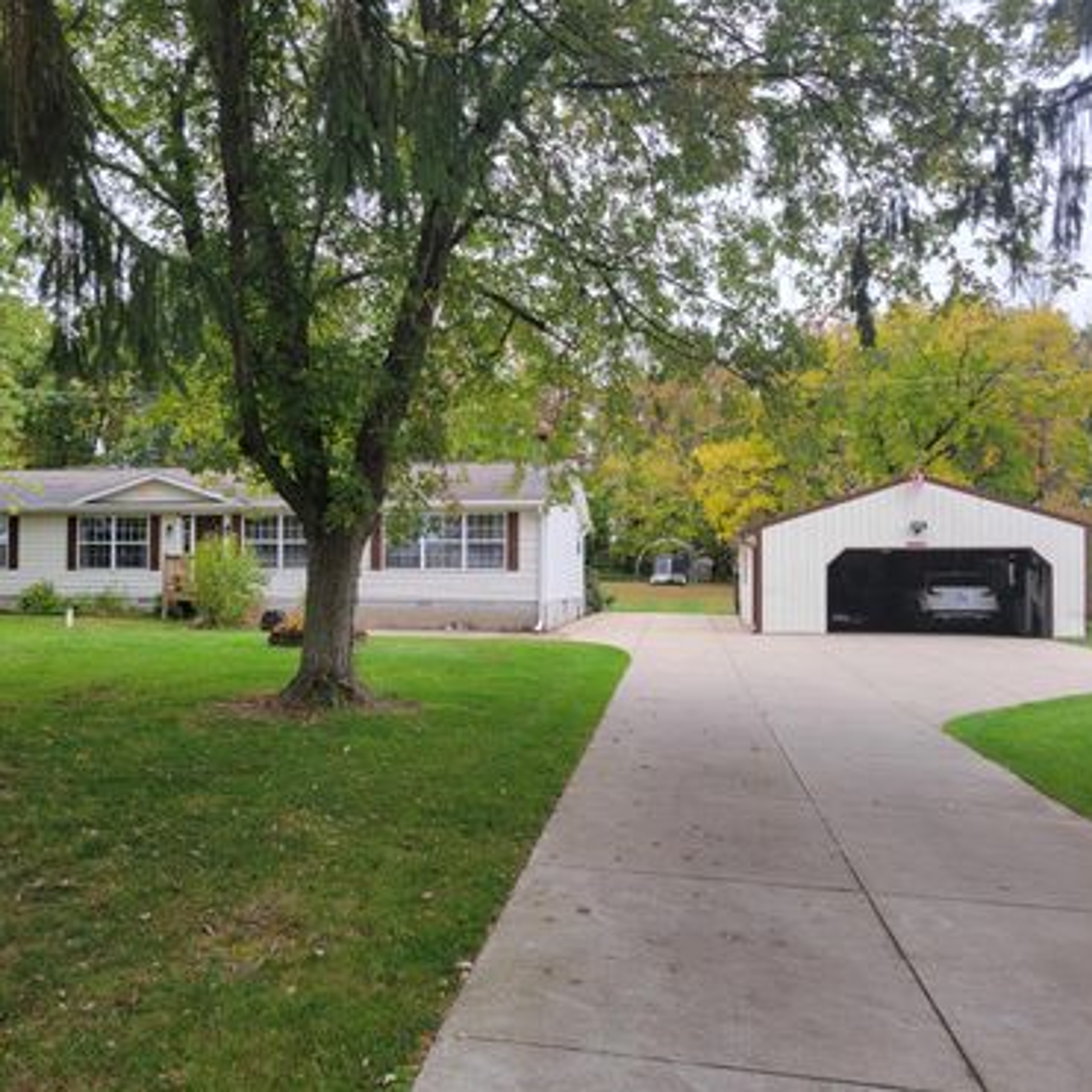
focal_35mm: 31
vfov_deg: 52.5
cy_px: 546
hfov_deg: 52.3
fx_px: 1106
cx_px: 450
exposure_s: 1/258
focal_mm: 5.4
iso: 40
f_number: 1.8
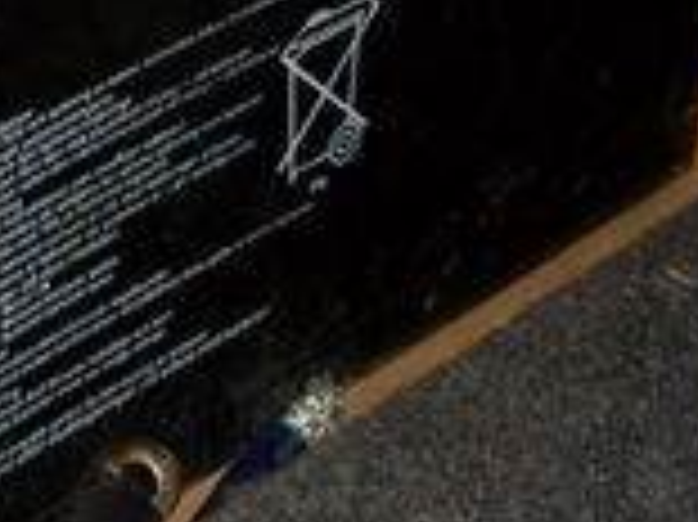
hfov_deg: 12.2
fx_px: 3163
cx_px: -248
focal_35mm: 157
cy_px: 274
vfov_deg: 9.4
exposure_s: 1/45
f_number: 2.8
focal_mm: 6.3
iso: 100
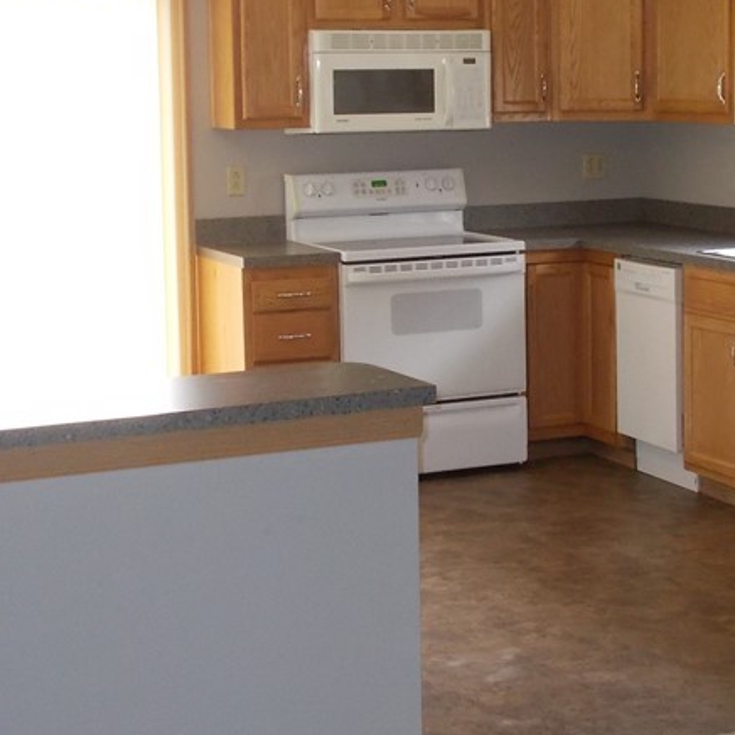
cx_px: 496
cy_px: 253
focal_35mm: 81
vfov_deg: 21.3
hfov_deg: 21.3
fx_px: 1946
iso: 250
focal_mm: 6.9
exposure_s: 1/30
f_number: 3.9
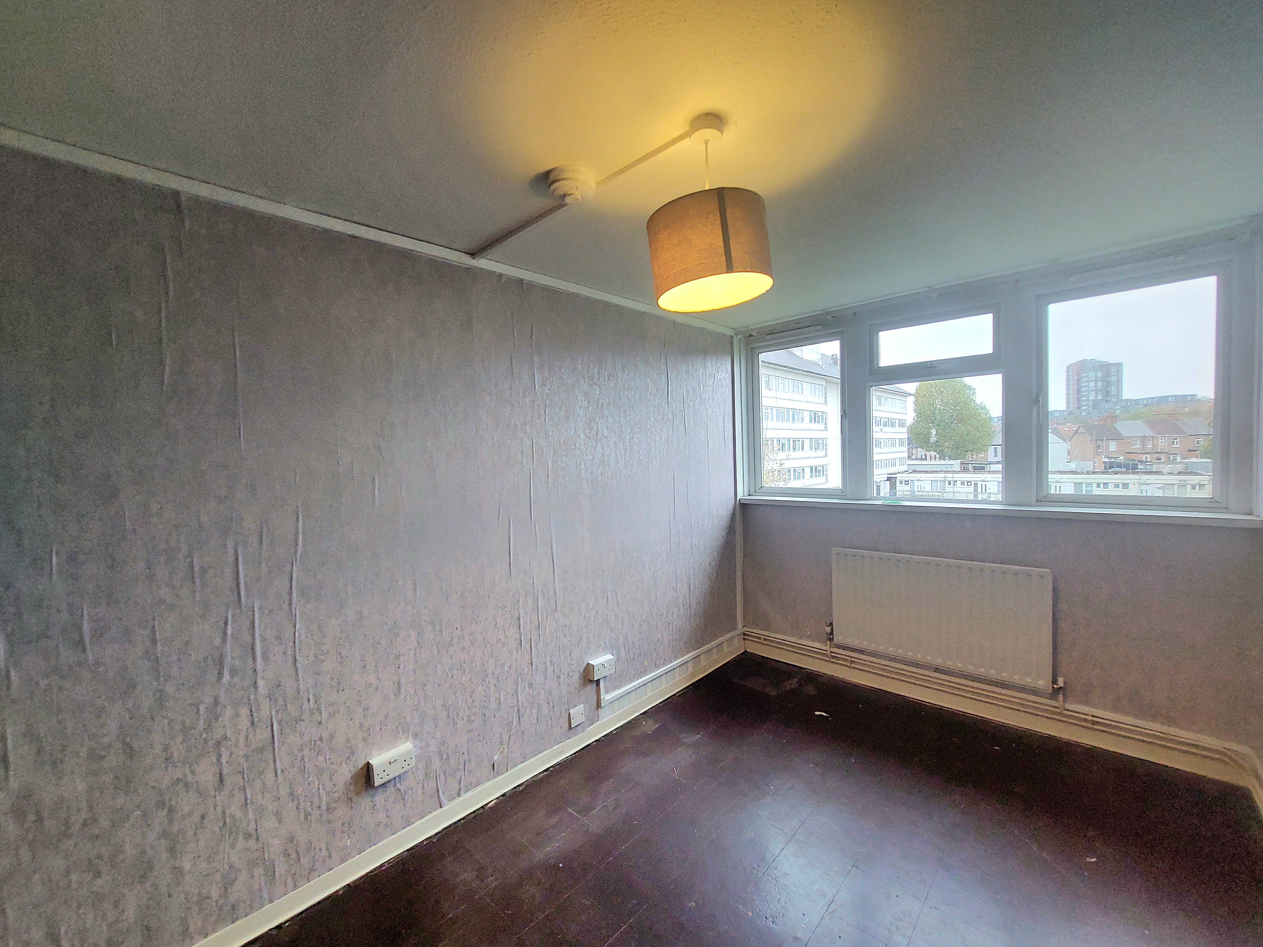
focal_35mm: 13
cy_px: 474
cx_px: 632
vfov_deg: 89.9
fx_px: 474
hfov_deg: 106.2
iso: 100
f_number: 2.2
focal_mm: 1.74
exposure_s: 1/100
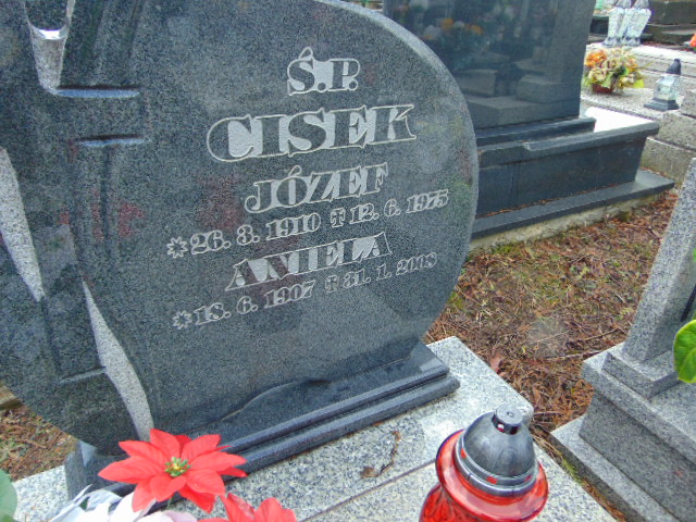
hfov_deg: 69.4
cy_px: 261
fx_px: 503
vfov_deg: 54.9
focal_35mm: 25
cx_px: 348
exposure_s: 1/200
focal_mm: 4.5
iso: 100
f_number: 3
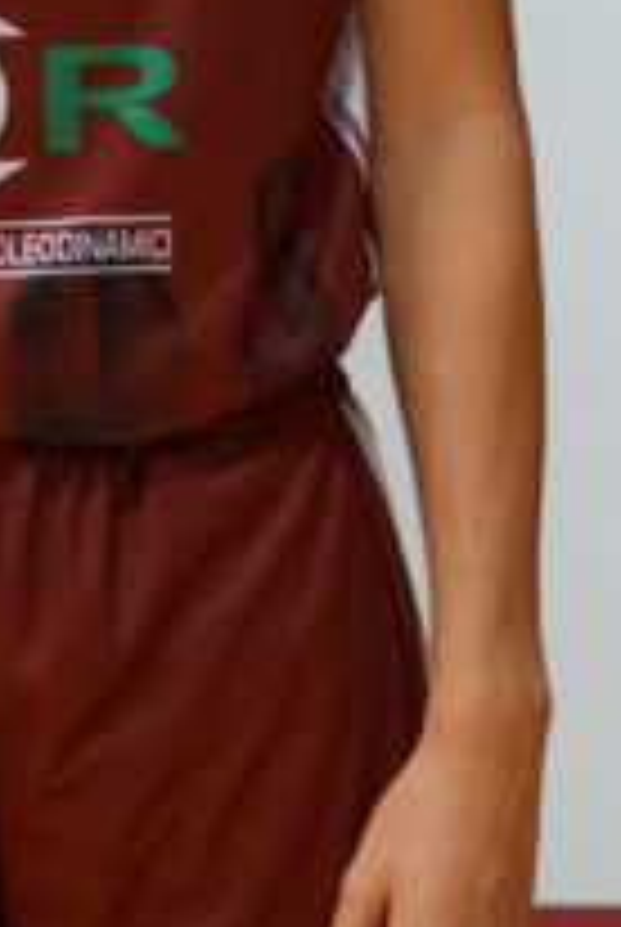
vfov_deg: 6.0
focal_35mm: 340
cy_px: -76
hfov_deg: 4.0
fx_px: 8767
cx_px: -225
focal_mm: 78
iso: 3200
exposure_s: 1/80
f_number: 5
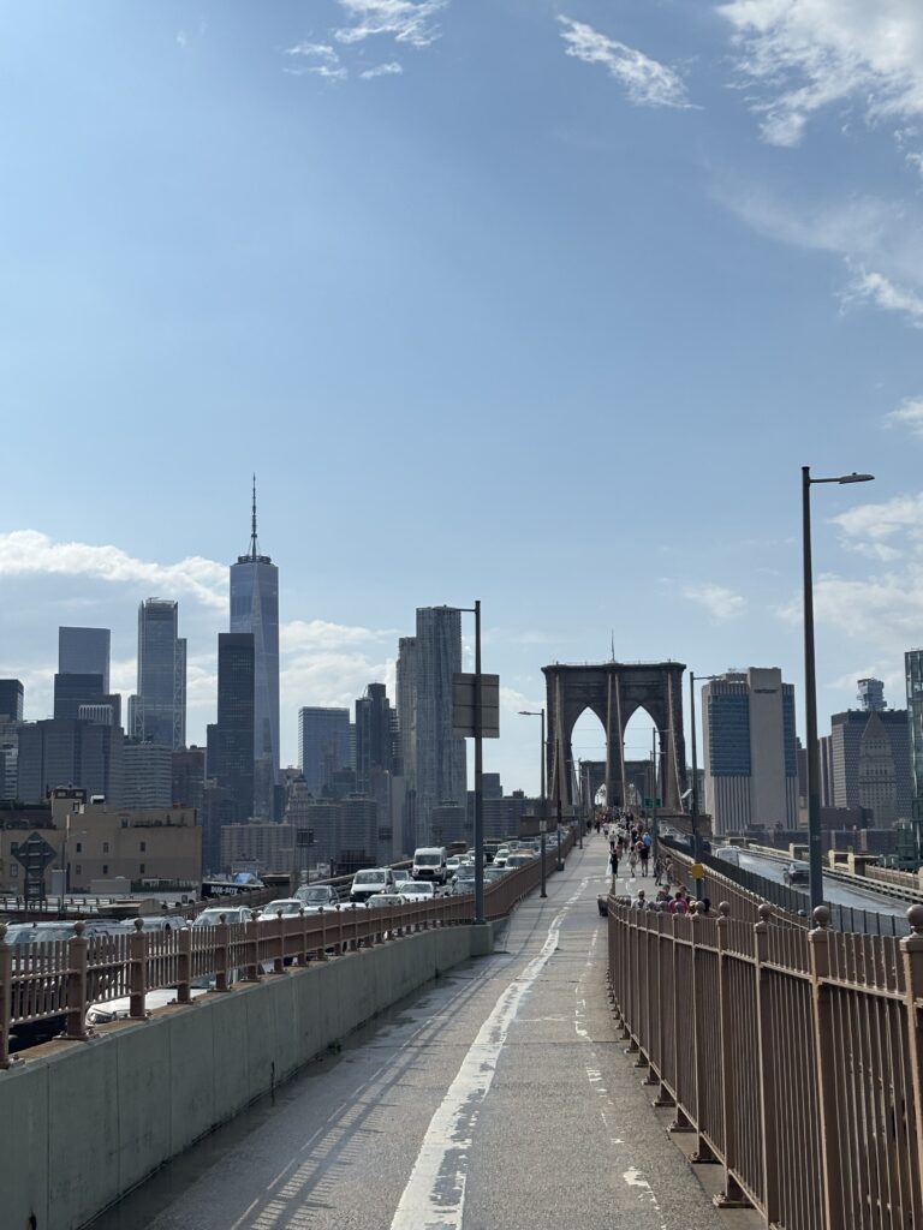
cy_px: 615
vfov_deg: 36.8
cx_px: 462
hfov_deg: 28.0
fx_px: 1849
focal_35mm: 52
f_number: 1.6
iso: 32
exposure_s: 1/7692
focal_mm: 5.96
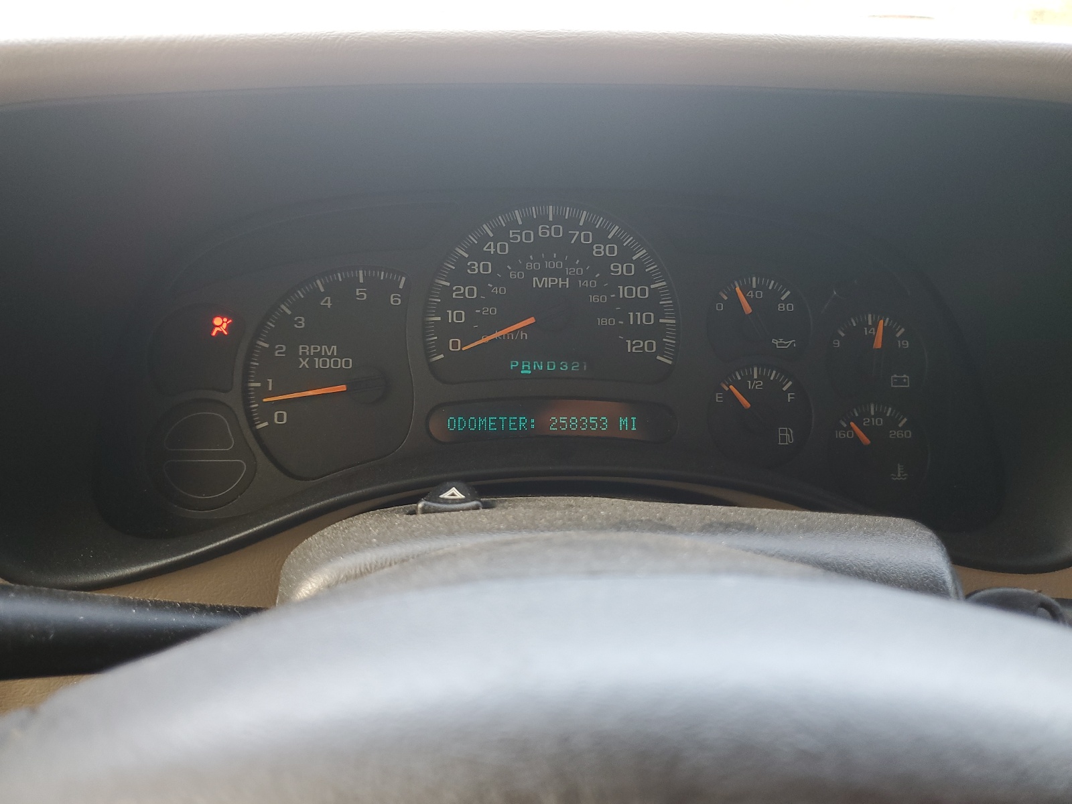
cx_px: 536
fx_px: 805
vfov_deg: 53.1
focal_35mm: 26
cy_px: 402
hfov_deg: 67.3
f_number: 1.5
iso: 59
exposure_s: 1/60.2
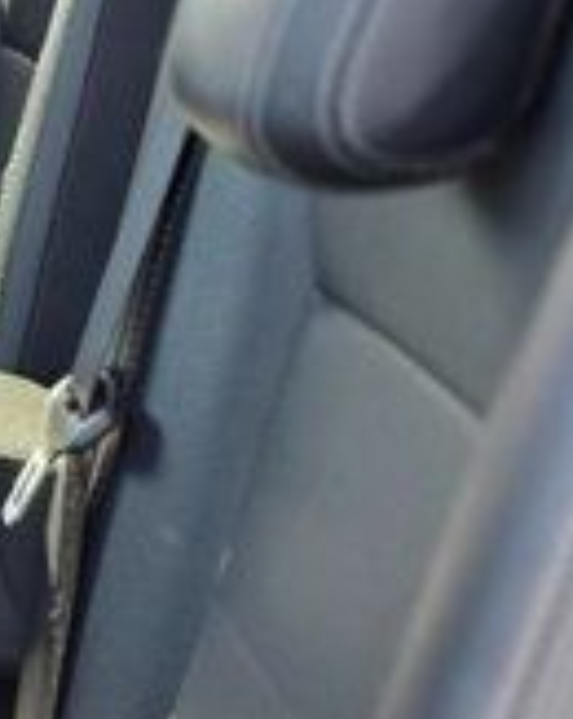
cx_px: -732
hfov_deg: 9.8
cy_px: 543
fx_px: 2995
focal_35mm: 141
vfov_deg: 13.6
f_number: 1.7
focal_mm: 6.3
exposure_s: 1/180
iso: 125
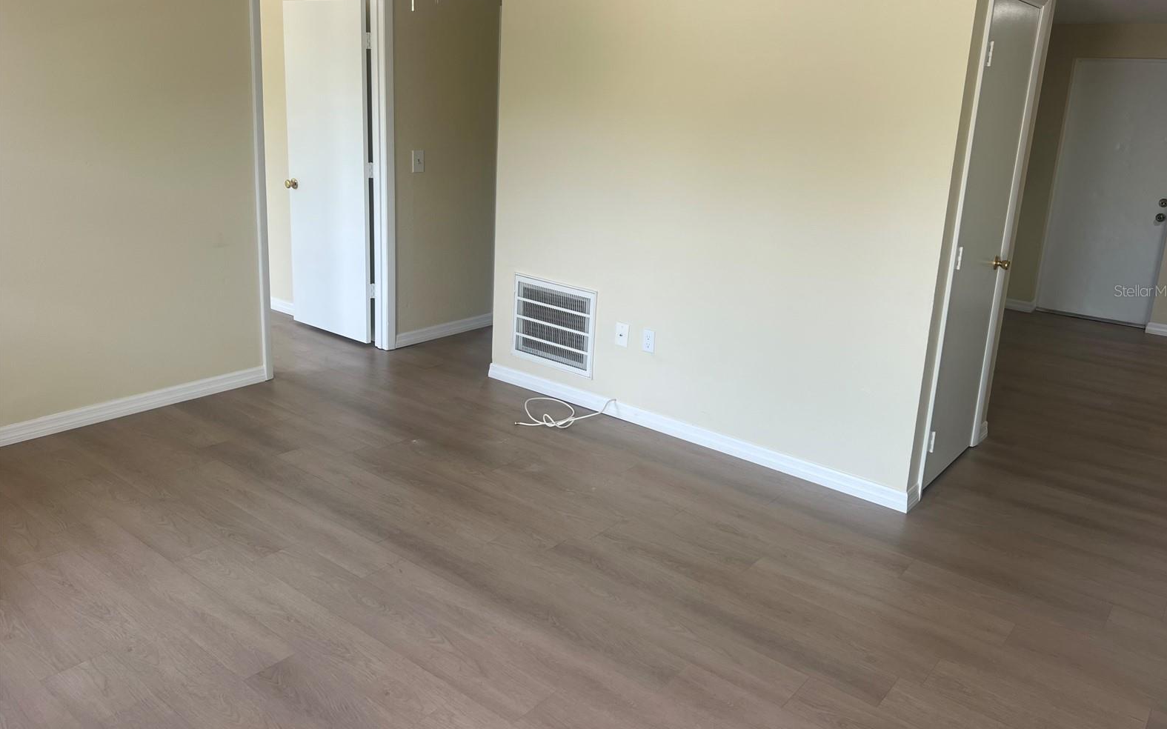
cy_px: 290
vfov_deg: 44.3
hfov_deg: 66.5
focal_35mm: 28
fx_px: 890
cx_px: 591
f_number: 1.5
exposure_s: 1/121
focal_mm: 5.7
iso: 40
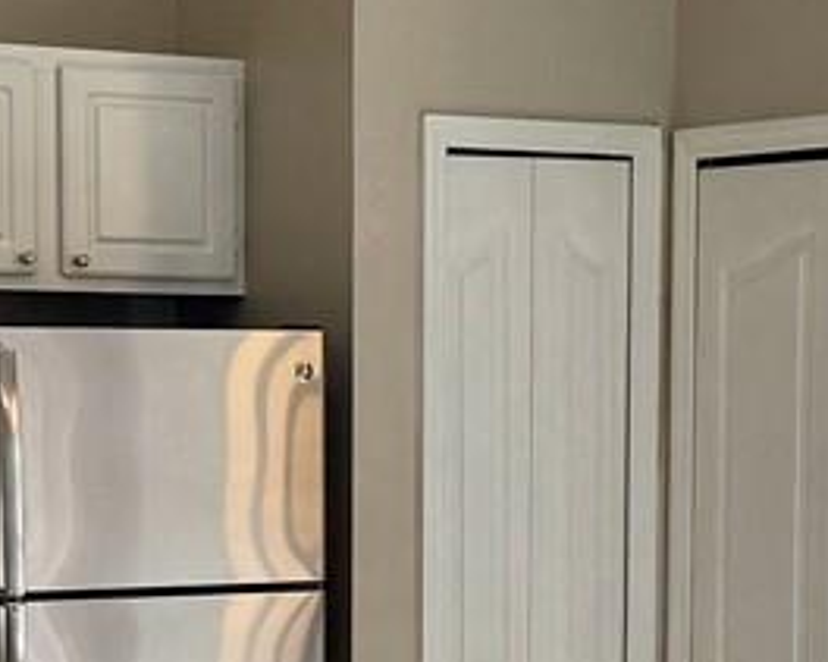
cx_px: 539
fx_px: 3479
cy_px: 659
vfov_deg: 10.8
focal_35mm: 142
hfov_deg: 13.6
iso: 80
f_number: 1.78
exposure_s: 1/205
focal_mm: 6.76
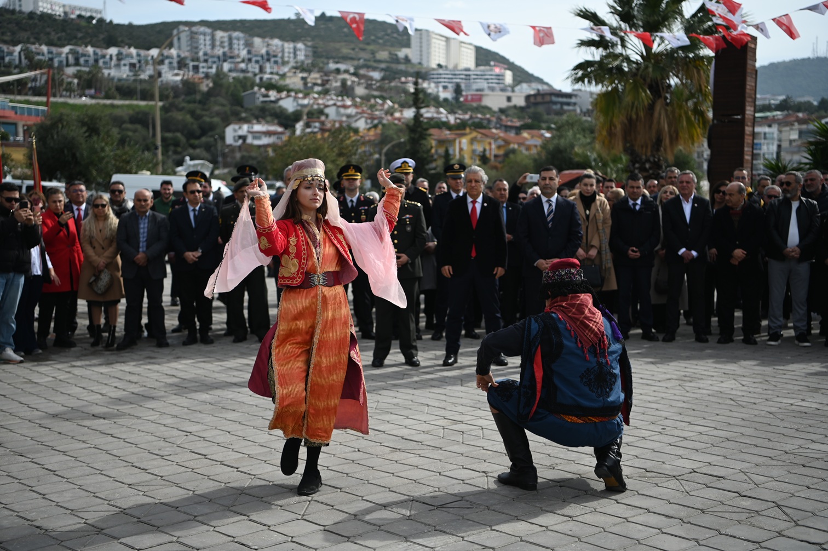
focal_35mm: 50
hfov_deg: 39.6
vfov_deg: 27.0
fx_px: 1149
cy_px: 276
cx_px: 414
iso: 125
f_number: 2.8
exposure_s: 1/2500
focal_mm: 50
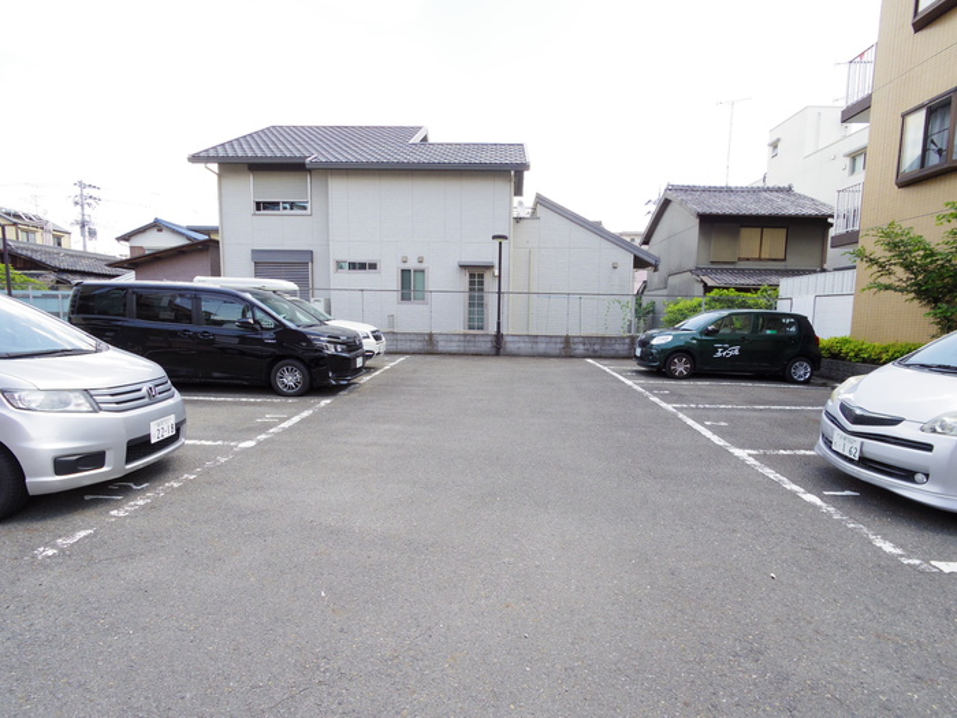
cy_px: 359
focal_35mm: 17
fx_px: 470
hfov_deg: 91.0
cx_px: 478
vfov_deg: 74.7
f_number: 4.5
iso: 200
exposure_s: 1/200
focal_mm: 3.8
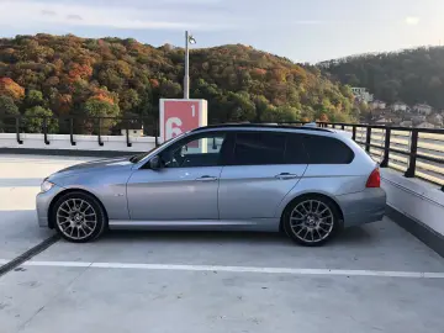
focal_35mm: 28
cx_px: 222
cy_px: 166
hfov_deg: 63.4
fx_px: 359
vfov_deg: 49.7
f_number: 1.8
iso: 20
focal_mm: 3.99
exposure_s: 1/545
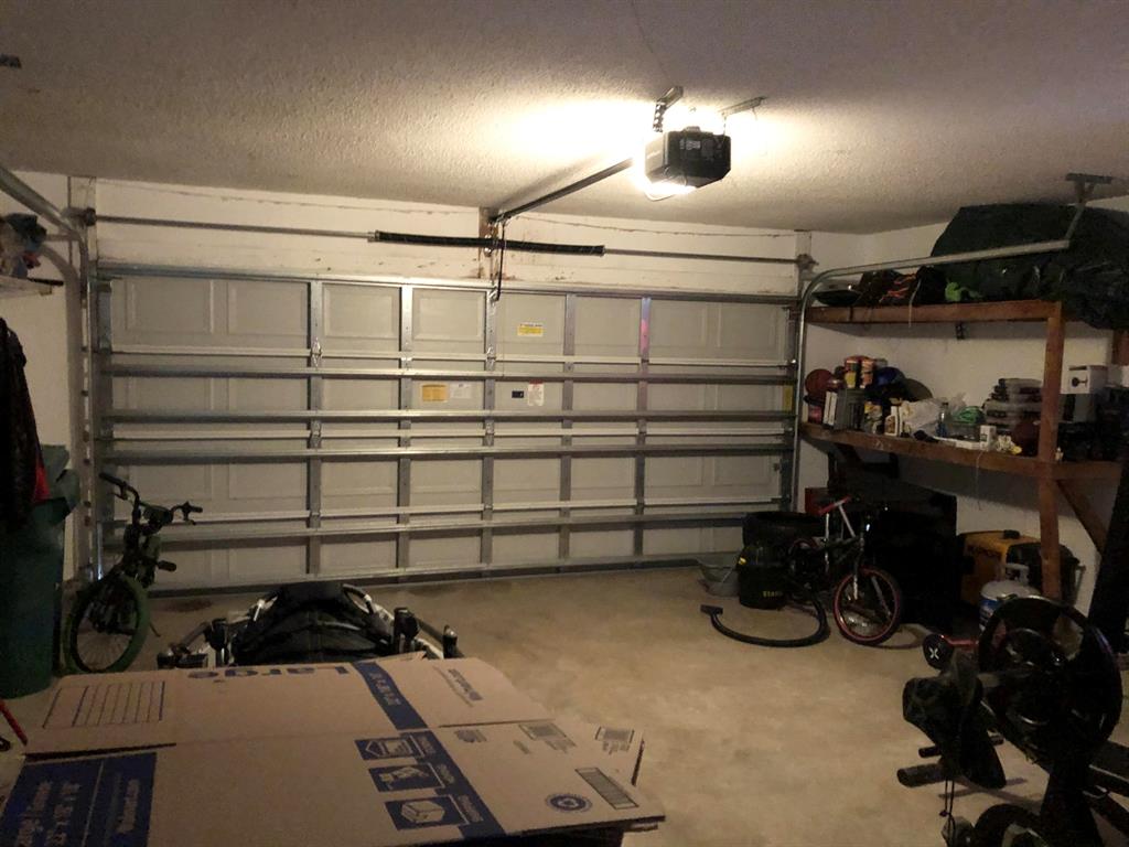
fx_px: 913
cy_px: 424
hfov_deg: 63.4
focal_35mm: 28
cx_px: 564
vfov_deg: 49.7
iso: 200
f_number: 1.8
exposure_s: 1/4
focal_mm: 3.99
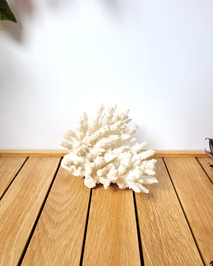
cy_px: 144
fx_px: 221
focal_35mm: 28
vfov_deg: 62.1
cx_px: 109
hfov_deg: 51.5
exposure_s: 1/523
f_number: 1.8
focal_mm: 5.4
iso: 40
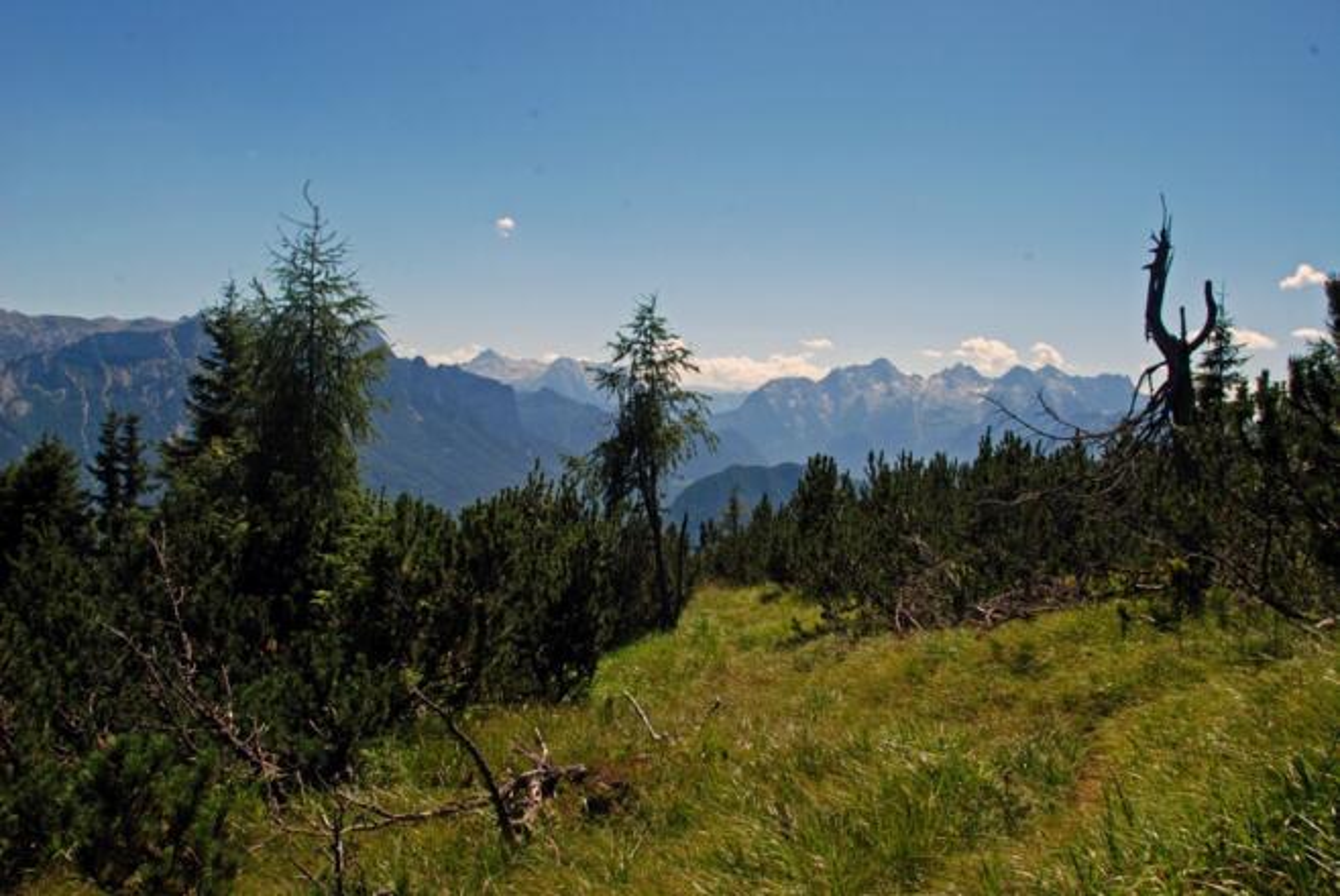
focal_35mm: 30
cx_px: 670
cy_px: 448
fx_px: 1118
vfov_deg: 43.7
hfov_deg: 61.9
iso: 160
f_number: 14
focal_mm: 20
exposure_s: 1/125
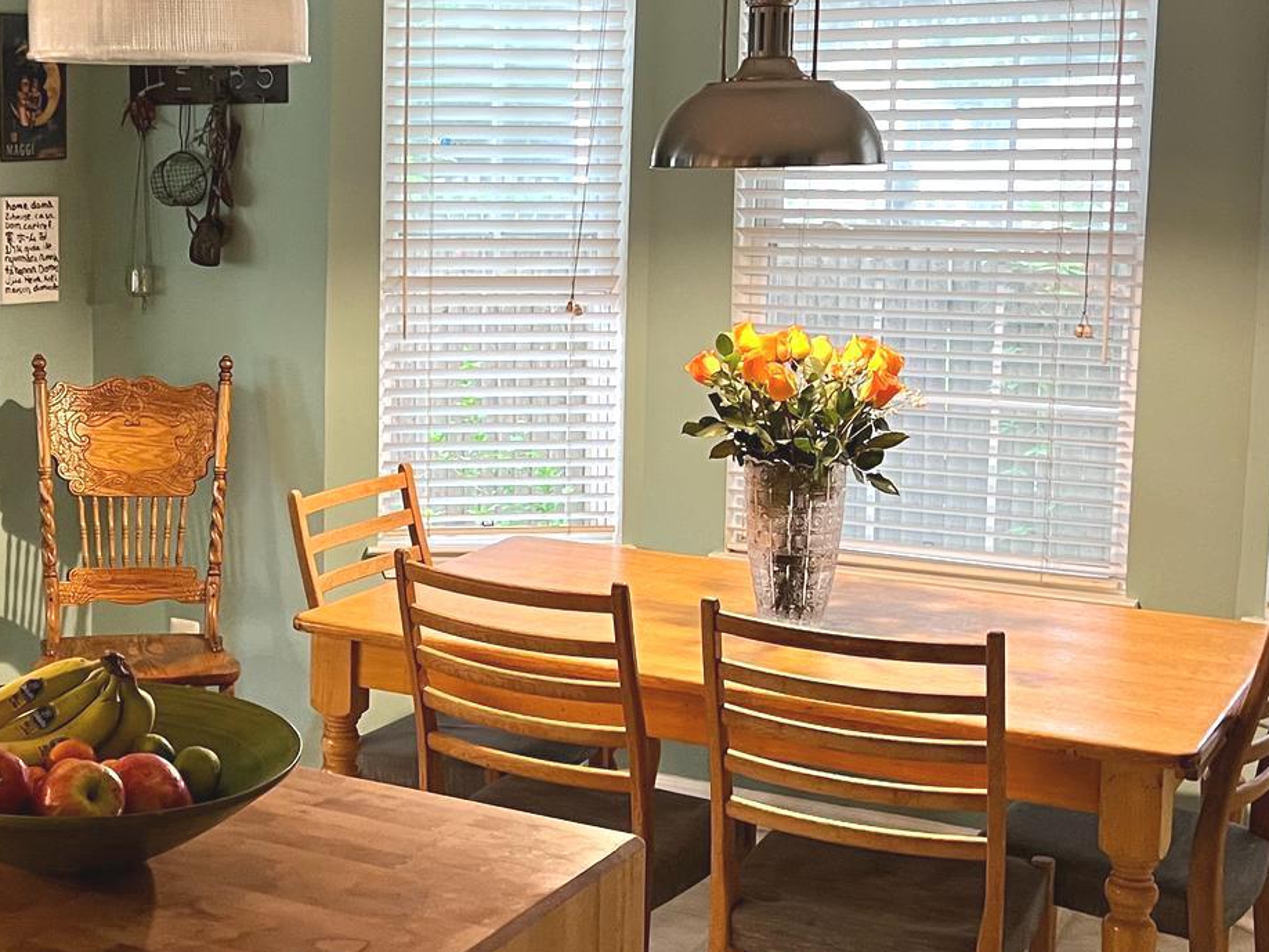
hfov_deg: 32.7
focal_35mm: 58
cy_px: 419
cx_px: 346
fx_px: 2127
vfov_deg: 25.2
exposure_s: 1/60
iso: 250
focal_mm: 5.7
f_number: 1.5
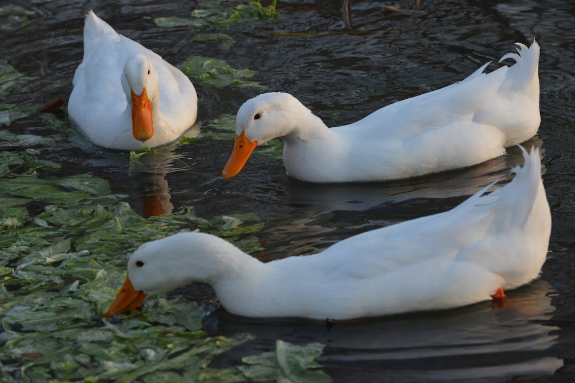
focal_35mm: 200
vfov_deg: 6.9
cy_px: 192
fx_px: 3195
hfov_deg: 10.3
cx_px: 288
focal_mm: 200
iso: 1600
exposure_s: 1/400
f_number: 10
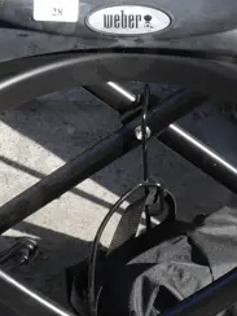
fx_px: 1534
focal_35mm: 168
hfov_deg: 8.8
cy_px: 89
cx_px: 93
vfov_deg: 11.7
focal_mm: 20
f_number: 8
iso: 200
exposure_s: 1/250
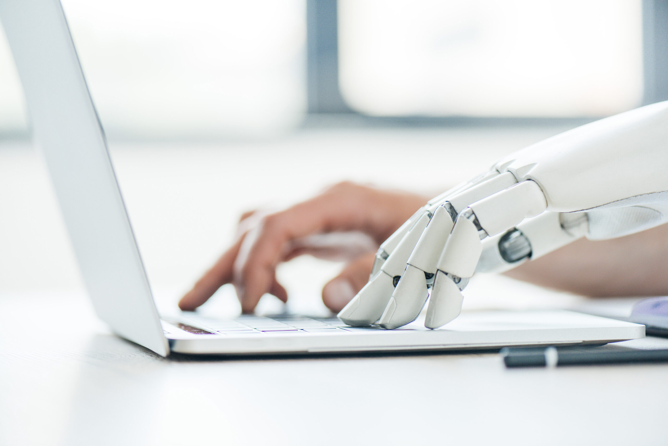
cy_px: 223
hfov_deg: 19.4
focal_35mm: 105
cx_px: 334
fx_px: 1949
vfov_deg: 13.1
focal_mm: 105
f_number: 3.5
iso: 250
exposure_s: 1/250
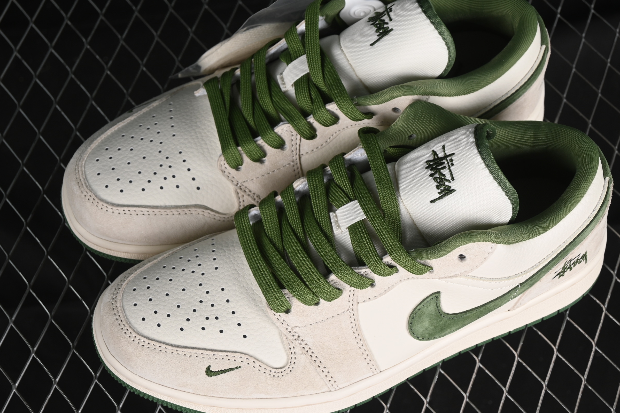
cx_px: 337
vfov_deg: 15.7
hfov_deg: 23.4
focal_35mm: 87
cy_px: 200
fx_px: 1498
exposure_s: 1/80
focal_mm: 50
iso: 160
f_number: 7.1
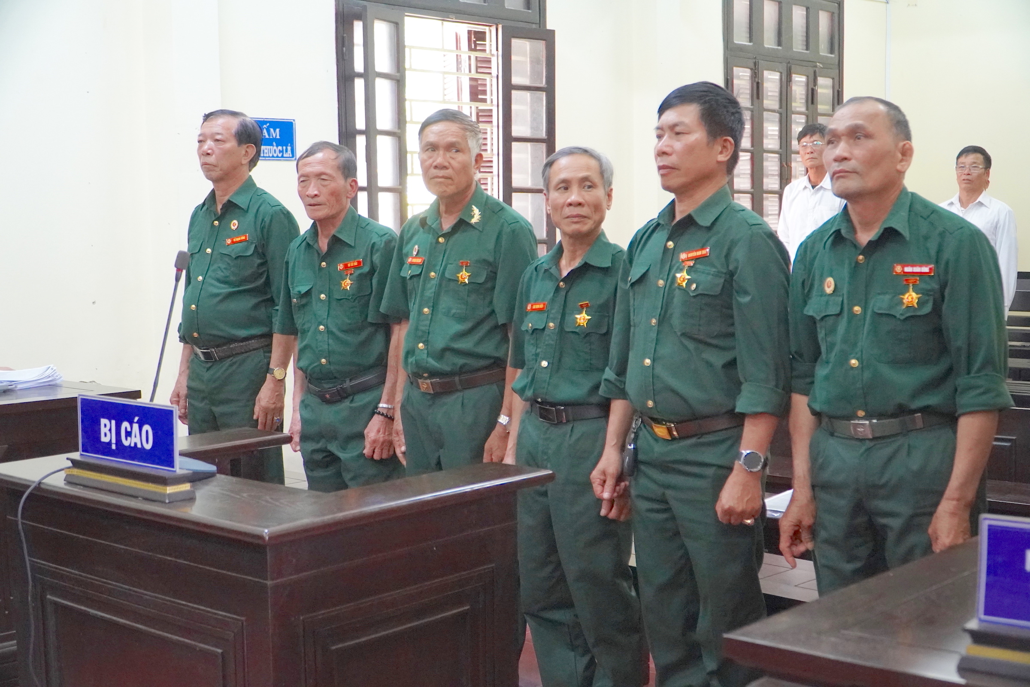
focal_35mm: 45
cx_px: 515
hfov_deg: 43.6
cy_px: 344
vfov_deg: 29.9
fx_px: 1287
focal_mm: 30
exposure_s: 1/160
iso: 5000
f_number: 4
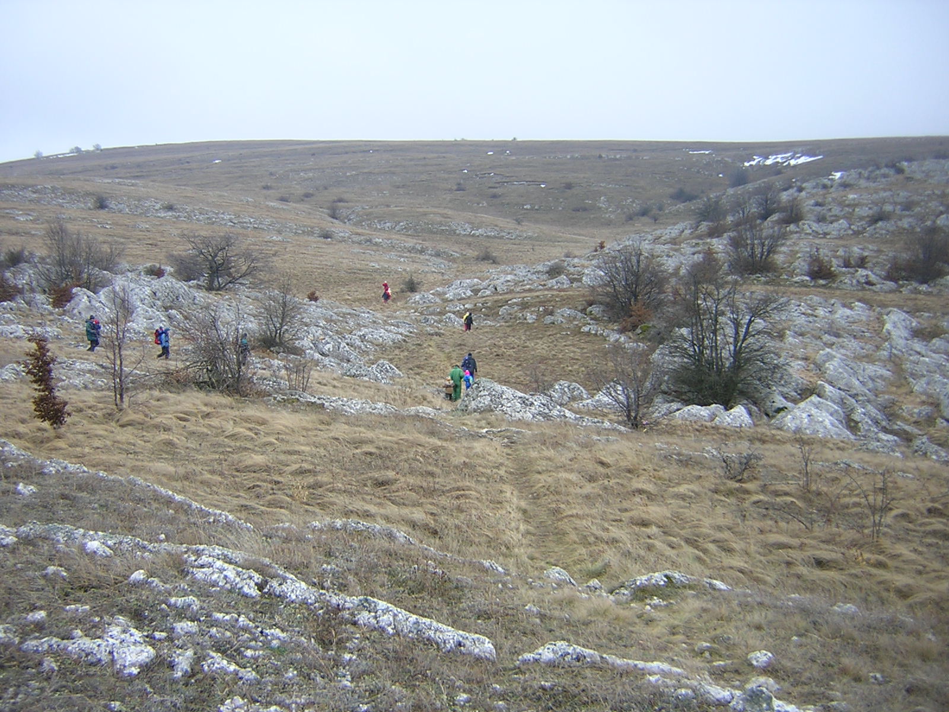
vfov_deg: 39.7
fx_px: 987
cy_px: 356
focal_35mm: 36
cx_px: 474
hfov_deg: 51.4
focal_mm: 4.7
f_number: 2.6
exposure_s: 1/62.6
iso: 100
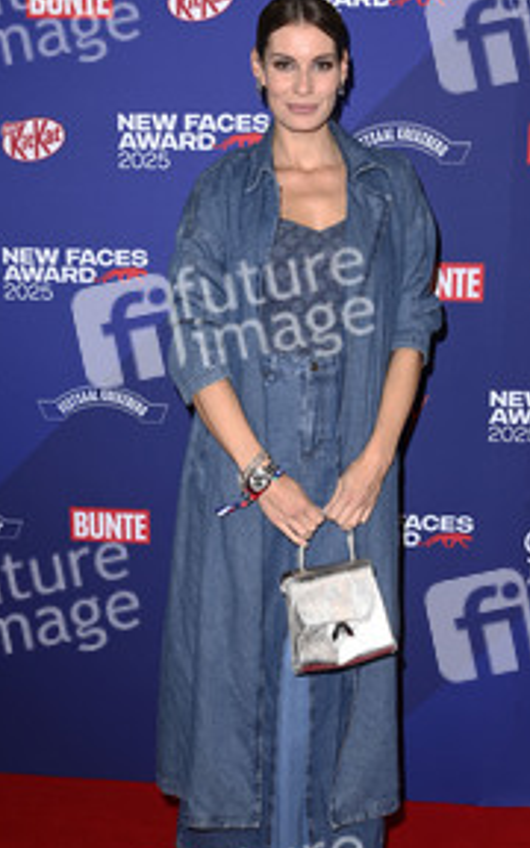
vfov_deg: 39.5
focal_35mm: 51
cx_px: 309
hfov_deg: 25.3
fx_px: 1179
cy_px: 465
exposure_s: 1/250
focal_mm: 36
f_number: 6.3
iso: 500
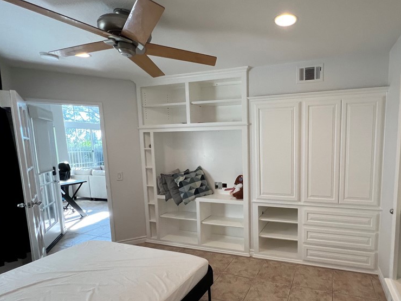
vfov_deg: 71.2
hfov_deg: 84.8
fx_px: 209
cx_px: 266
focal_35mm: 18
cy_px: 172
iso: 200
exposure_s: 1/120
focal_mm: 1.57
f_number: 1.8
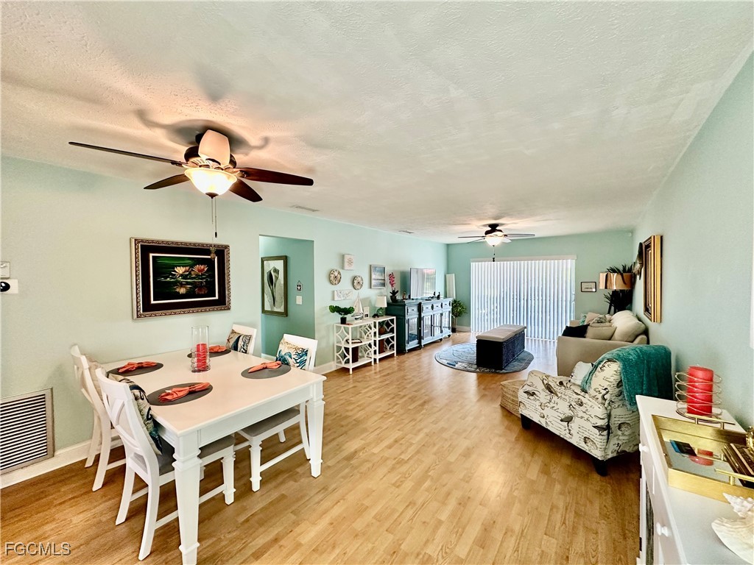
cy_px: 282
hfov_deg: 102.1
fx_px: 305
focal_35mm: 14
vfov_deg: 85.7
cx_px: 377
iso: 250
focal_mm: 2.22
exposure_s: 1/120
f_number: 2.2
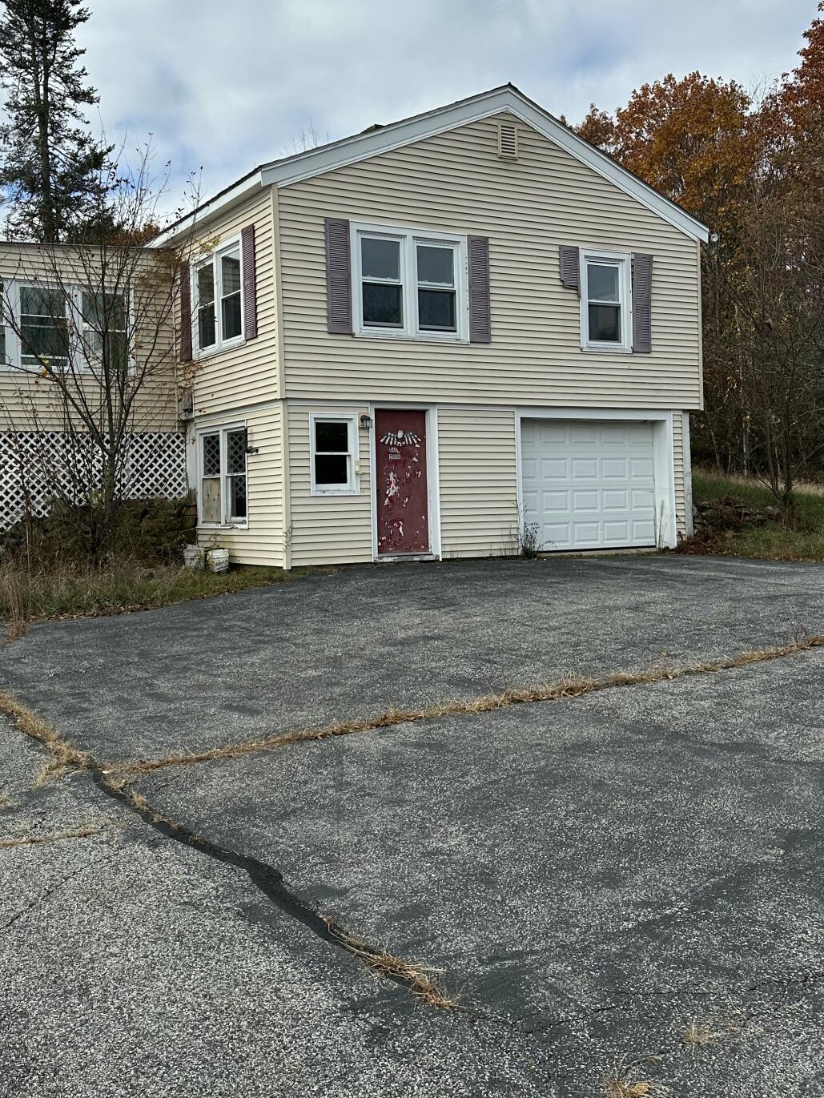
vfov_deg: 52.4
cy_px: 468
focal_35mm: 35
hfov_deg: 40.5
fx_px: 1110
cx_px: 332
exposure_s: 1/4545
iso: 80
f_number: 1.78
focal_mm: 6.86
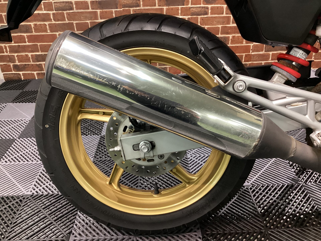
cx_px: 160
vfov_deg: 45.4
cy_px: 120
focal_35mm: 31
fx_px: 287
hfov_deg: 58.4
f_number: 2.4
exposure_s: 1/40
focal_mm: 3.3
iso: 320
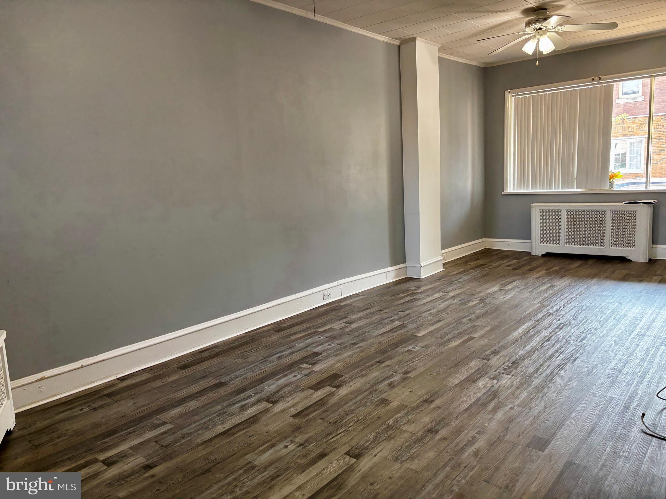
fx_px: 500
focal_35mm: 26
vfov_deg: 53.1
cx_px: 333
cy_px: 250
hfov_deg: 67.3
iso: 100
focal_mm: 5.96
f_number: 1.6
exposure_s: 1/60
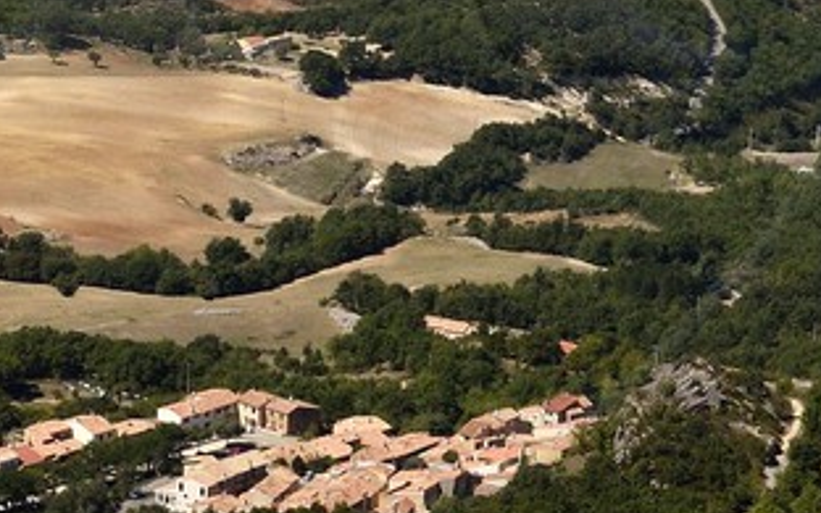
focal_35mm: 230
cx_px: -13
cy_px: -350
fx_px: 5146
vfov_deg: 5.6
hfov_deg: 9.1
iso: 400
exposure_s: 1/800
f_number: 11
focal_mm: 44
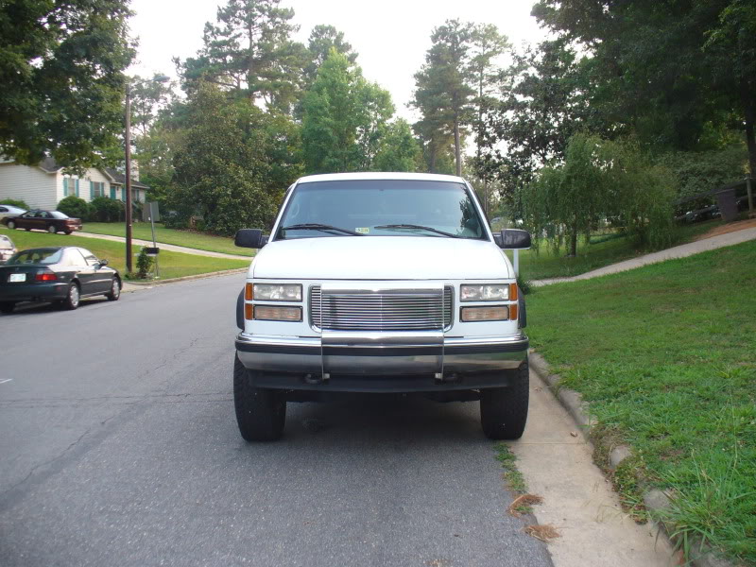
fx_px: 808
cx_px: 378
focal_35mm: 37
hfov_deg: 50.1
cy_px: 284
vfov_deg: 38.7
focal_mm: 6.1
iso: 100
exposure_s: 1/100
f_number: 2.8
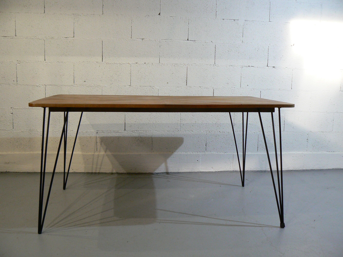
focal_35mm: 36
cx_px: 172
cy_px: 128
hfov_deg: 51.4
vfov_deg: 39.7
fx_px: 357
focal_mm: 6
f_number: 2.8
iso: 160
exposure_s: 1/30
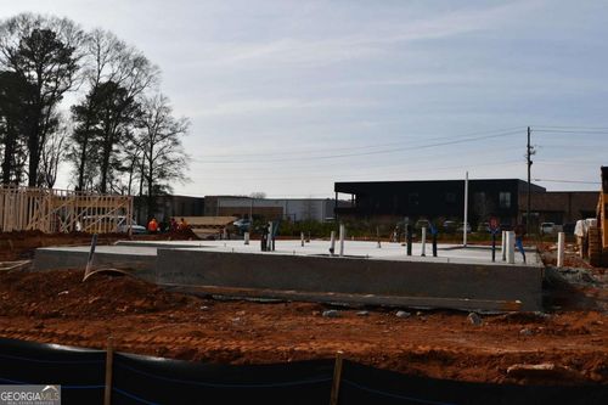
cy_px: 202
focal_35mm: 36
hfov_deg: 53.1
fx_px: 608
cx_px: 304
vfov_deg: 36.8
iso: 100
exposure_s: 1/320
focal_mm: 24
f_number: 9
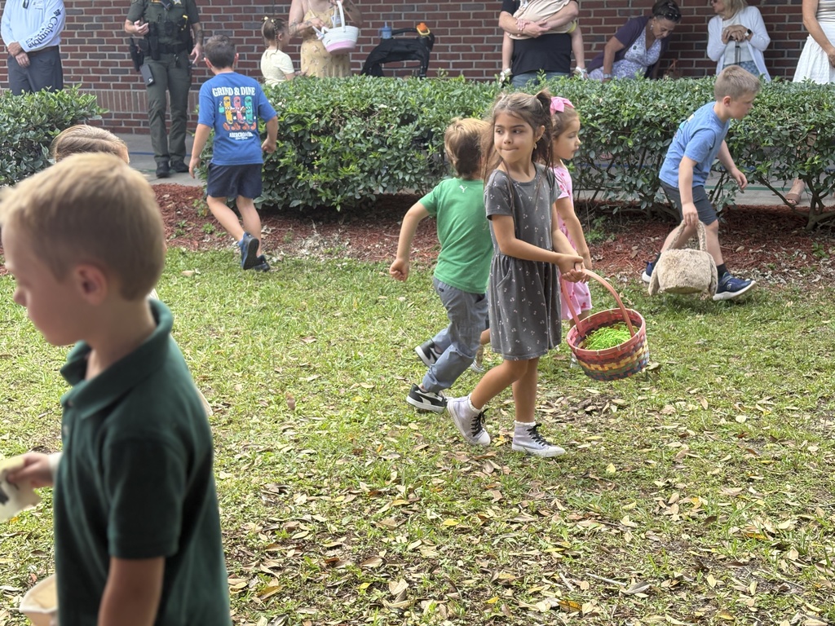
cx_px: 418
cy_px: 313
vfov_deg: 28.0
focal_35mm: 52
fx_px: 1254
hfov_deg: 36.8
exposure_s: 1/153
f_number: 1.6
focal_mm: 5.96
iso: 32
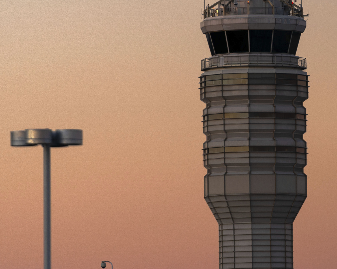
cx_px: 342
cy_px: 138
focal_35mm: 395
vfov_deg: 3.9
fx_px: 3940
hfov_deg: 4.9
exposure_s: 1/400
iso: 100
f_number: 2.8
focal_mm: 200
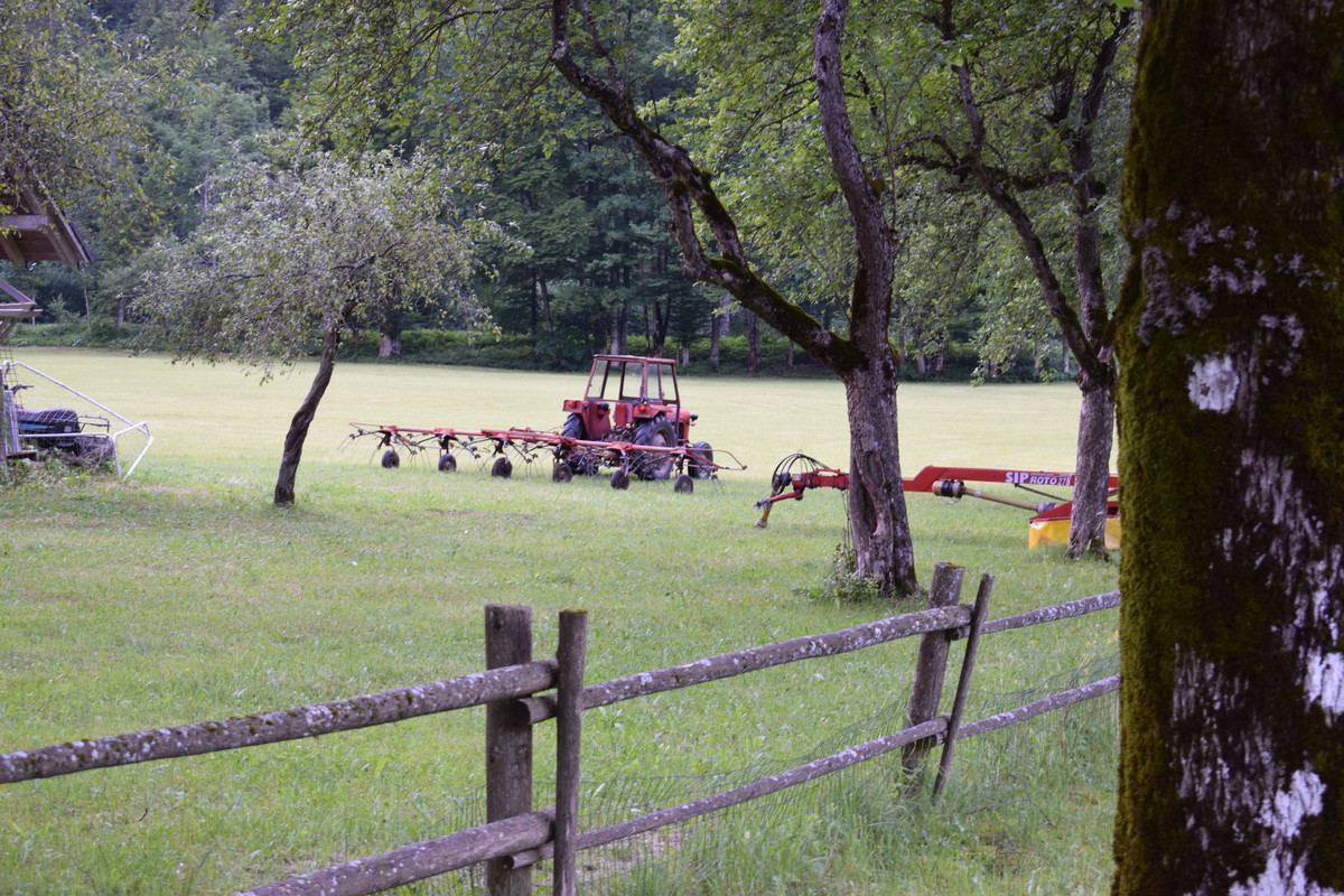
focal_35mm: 82
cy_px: 448
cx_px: 672
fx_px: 3080
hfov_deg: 24.6
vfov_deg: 16.6
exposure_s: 1/60
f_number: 5.6
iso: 640
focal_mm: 55
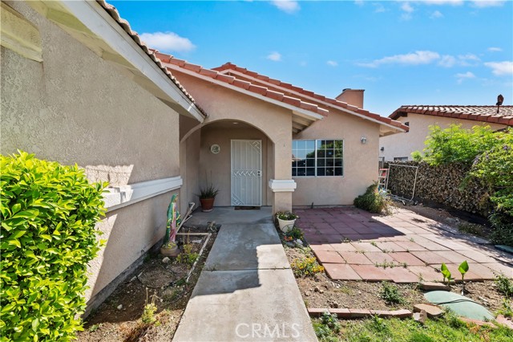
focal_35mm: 14
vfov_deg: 81.1
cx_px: 256
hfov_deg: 104.3
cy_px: 171
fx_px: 199
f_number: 20
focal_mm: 14
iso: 500
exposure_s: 1/125
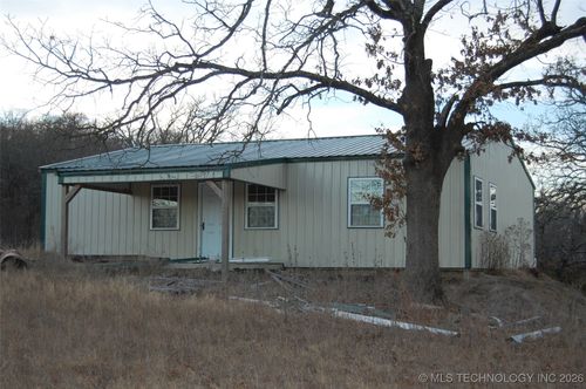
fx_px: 853
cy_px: 194
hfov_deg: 37.9
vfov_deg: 25.7
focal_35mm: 52
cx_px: 293
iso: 400
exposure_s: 1/250
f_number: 4.8
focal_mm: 35
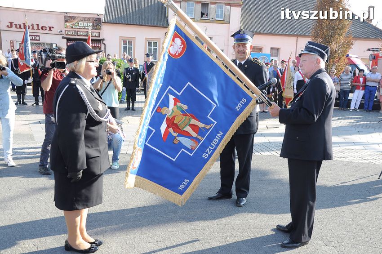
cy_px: 127
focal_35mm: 33
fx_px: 350
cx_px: 191
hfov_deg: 57.3
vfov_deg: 39.9
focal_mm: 22
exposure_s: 1/250
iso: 400
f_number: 8
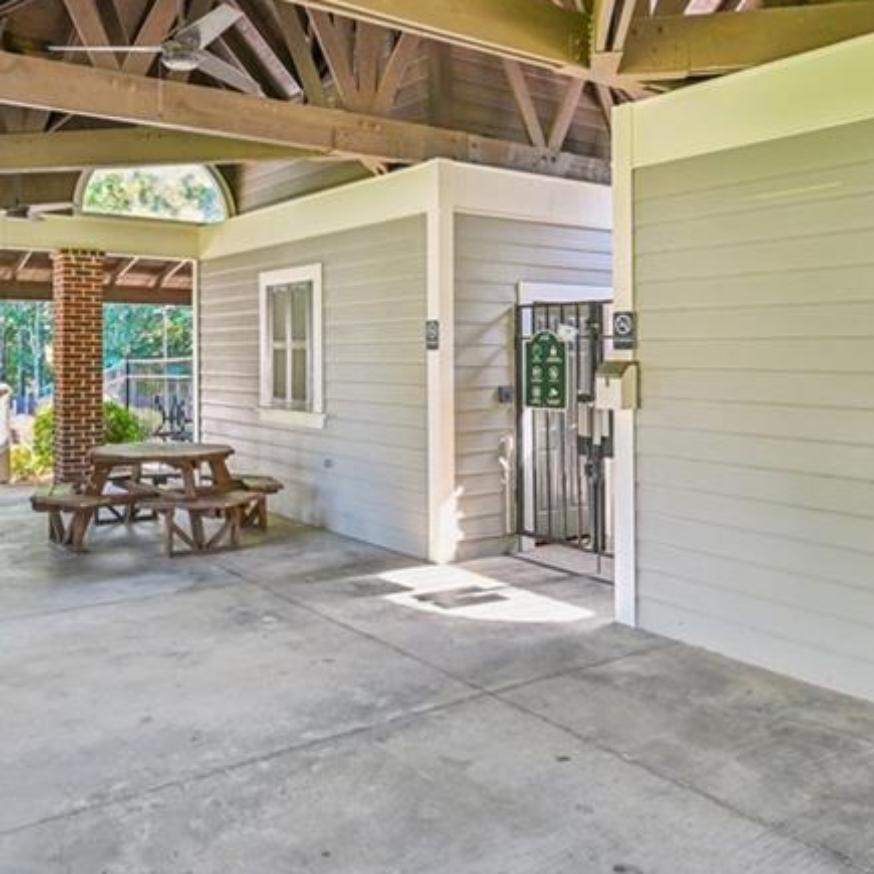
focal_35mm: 31
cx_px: 354
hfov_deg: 52.2
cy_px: 343
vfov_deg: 52.1
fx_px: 886
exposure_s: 1/15
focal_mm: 15.5
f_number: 8
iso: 450
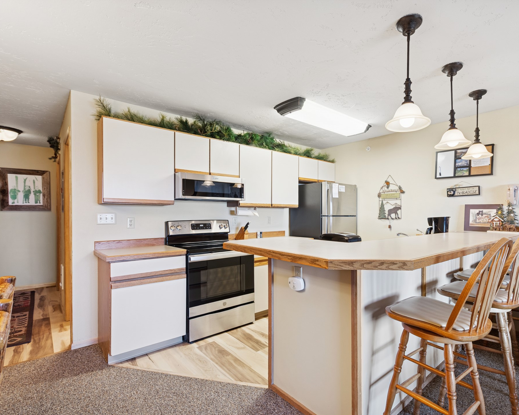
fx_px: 261
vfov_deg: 77.0
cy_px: 208
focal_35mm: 17
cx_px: 297
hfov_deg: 89.1
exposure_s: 1/8
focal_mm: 10
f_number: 6.3
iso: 100
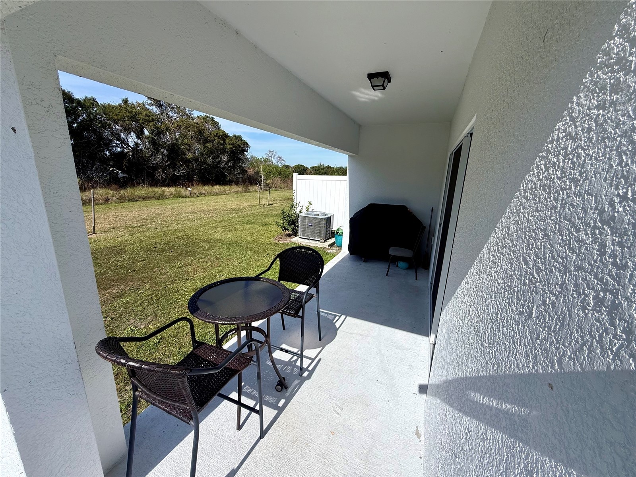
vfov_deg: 85.7
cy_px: 238
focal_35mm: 14
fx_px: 257
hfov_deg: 102.1
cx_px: 318
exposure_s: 1/2506
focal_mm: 2.22
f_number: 2.2
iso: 50
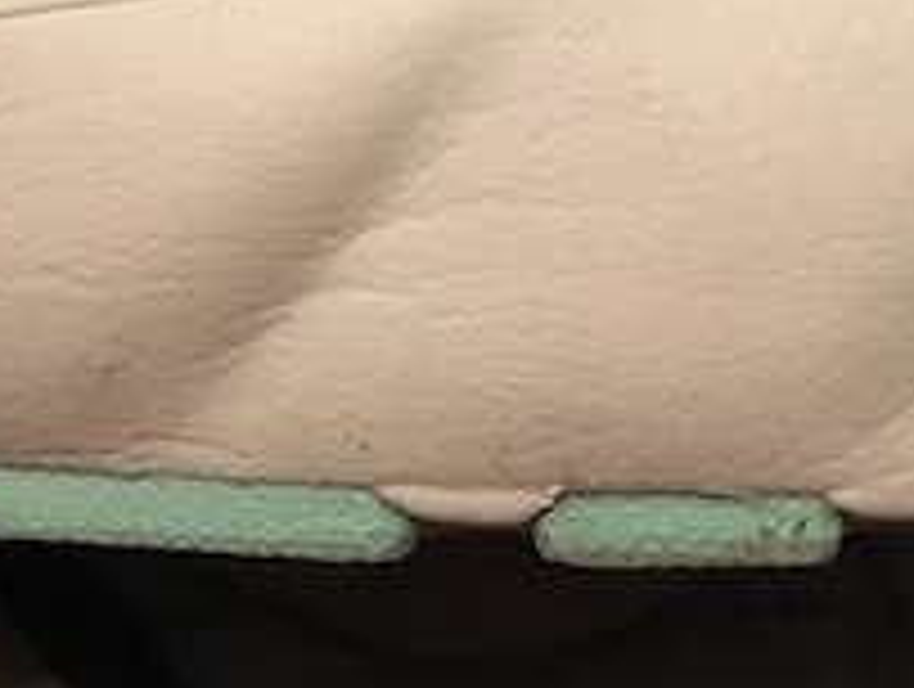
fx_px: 2010
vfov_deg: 18.5
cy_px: -126
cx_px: 421
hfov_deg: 25.6
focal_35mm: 76
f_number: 2.2
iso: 320
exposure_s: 1/15
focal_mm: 4.15
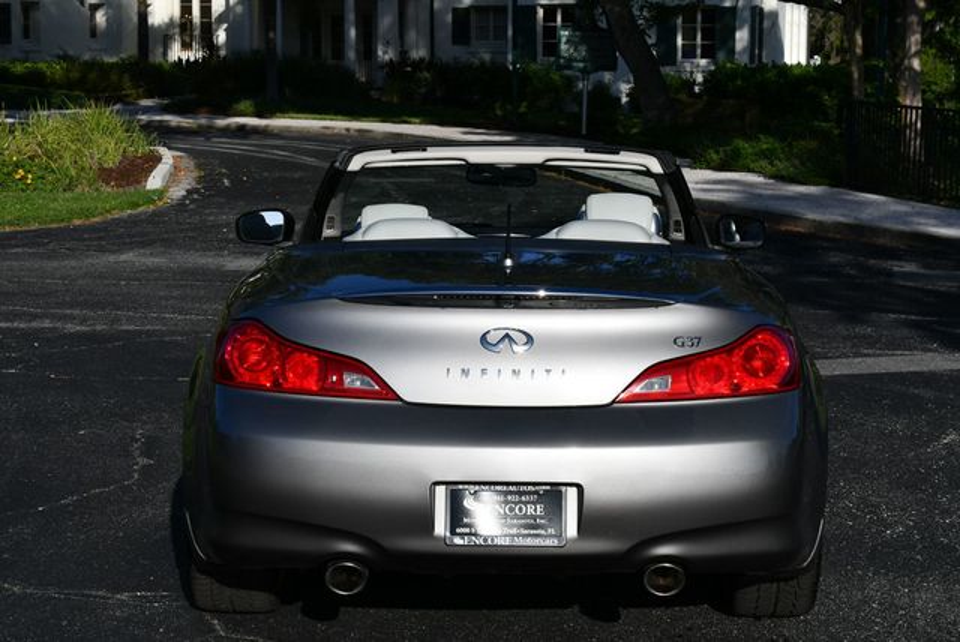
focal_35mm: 84
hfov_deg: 24.2
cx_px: 480
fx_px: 2242
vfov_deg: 16.3
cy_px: 321
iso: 100
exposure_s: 1/400
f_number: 10
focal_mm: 42
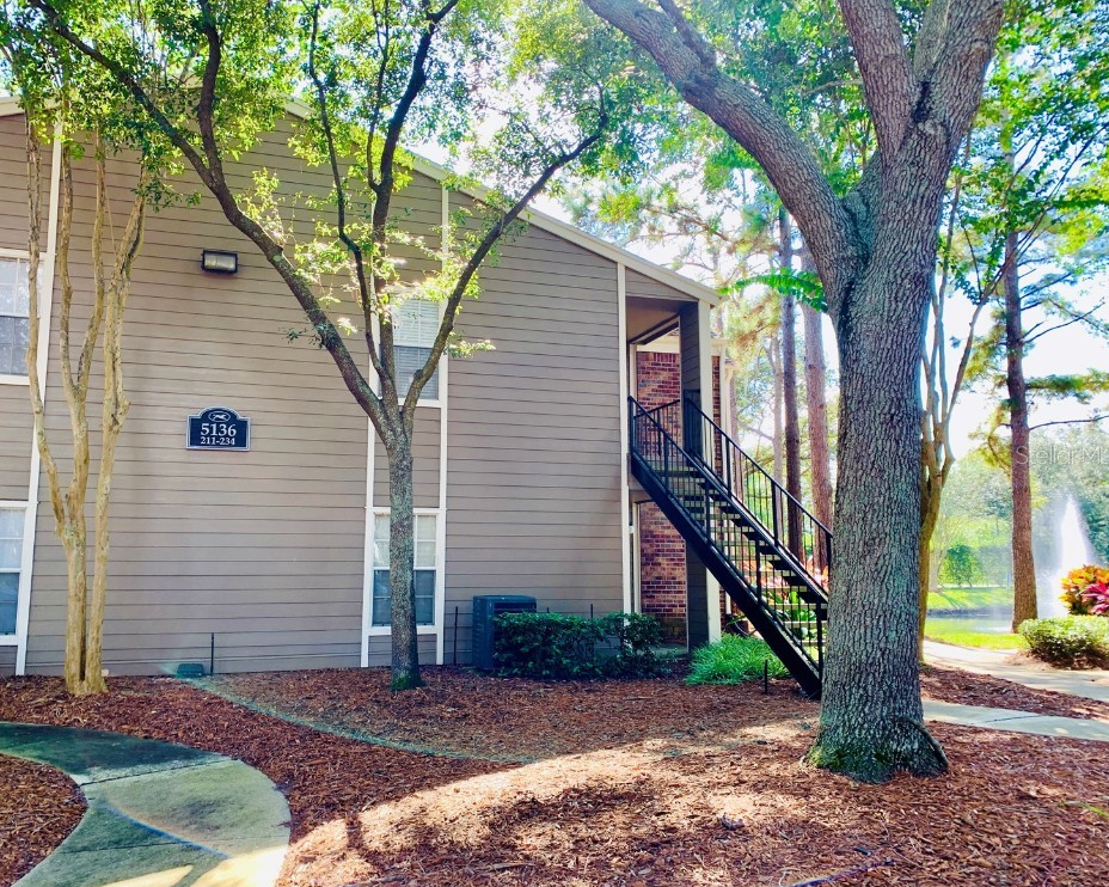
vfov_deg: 51.5
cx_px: 516
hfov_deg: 62.2
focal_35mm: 28
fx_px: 919
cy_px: 454
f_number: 1.8
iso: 25
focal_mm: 4.25
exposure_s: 1/121
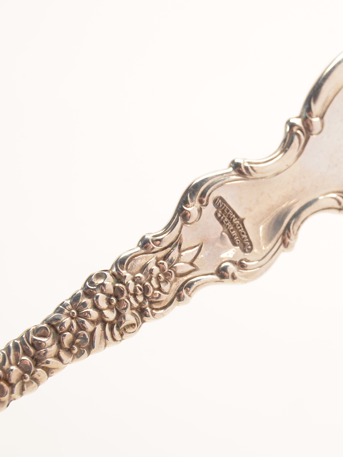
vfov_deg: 15.8
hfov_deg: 11.8
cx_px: 323
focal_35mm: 125
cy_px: 225
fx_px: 1648
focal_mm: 55
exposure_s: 1/125
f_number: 11
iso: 160
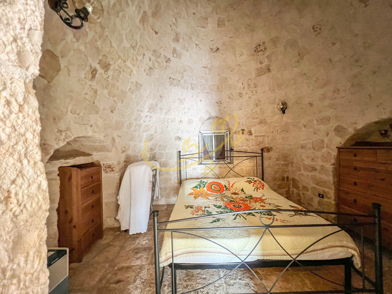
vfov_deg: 89.9
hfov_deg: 106.2
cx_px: 196
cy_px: 147
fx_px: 147
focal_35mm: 13
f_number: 1.8
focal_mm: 1.57
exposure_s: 1/35
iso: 800
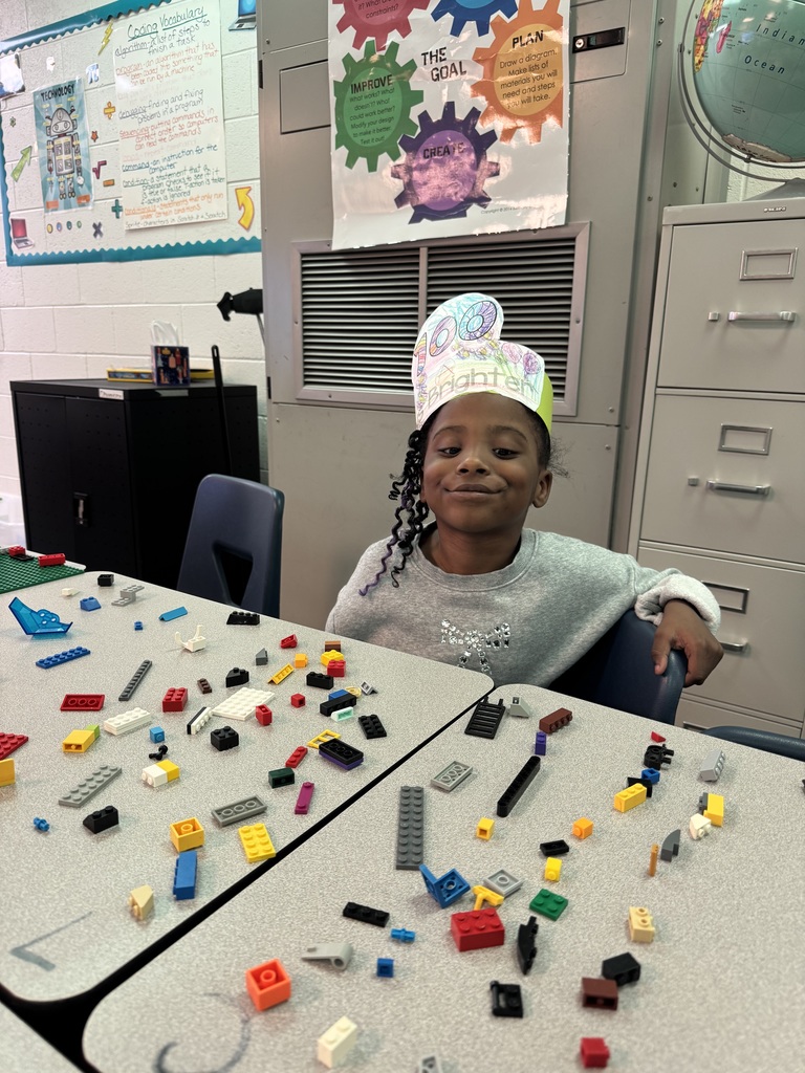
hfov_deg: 56.8
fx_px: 744
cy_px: 536
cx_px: 402
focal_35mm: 24
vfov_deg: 71.6
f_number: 1.78
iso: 200
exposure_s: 1/60
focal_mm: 6.76
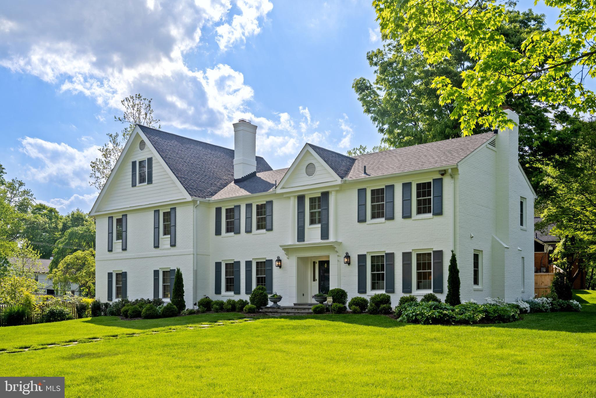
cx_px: 298
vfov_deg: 36.9
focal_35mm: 36
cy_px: 199
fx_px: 596
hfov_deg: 53.1
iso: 200
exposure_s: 1/500
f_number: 9
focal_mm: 36
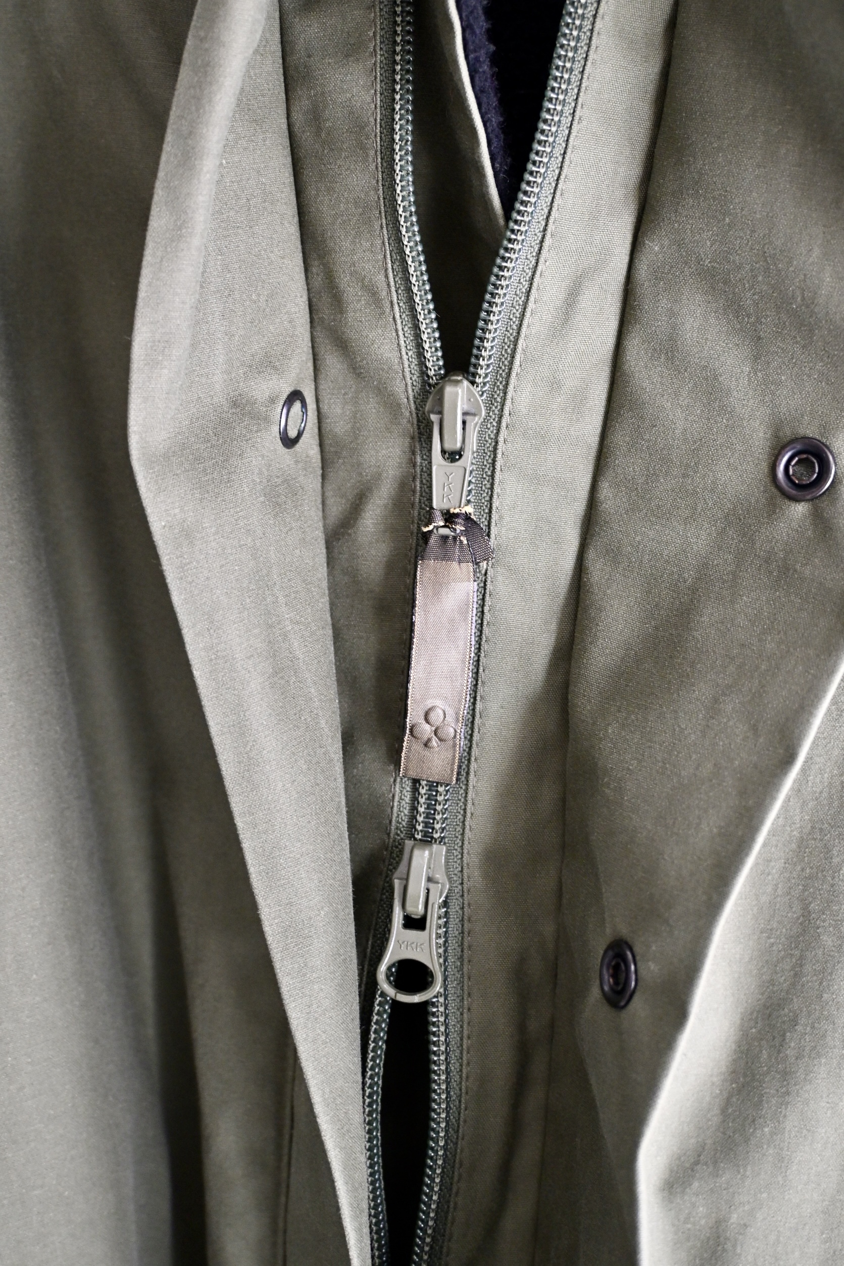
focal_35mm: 34
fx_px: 1187
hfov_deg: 39.1
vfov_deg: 56.2
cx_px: 422
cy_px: 633
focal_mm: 22.5
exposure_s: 1/30
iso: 640
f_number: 4
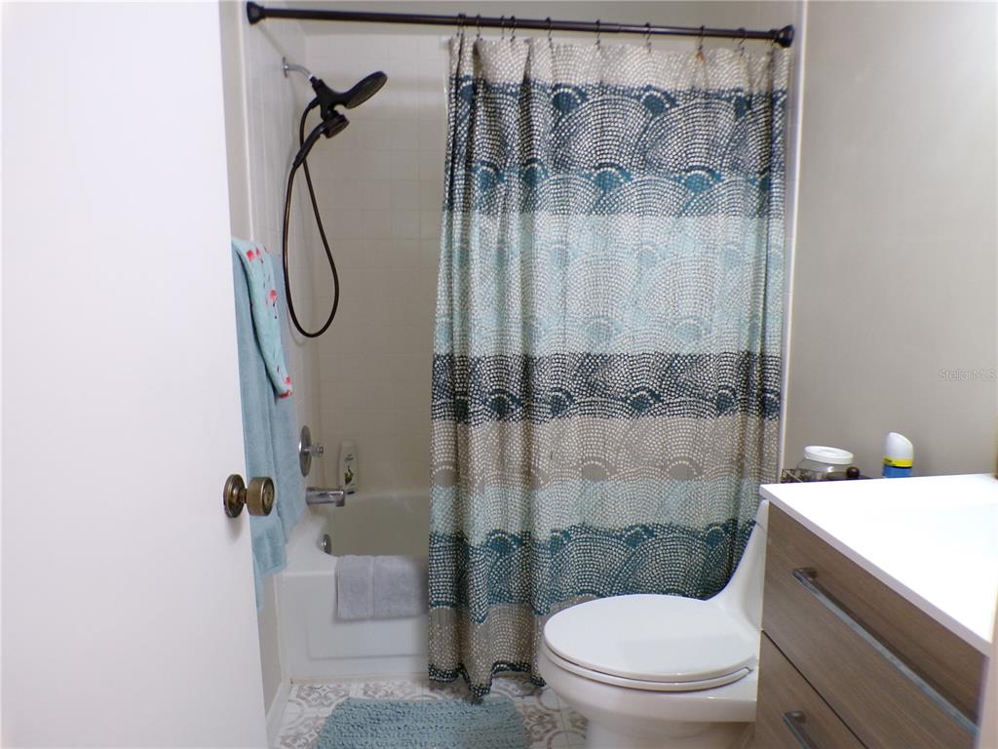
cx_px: 499
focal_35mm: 24
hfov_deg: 71.6
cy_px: 374
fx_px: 692
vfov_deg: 56.8
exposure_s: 1/17
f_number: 3
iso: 311
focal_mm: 4.3
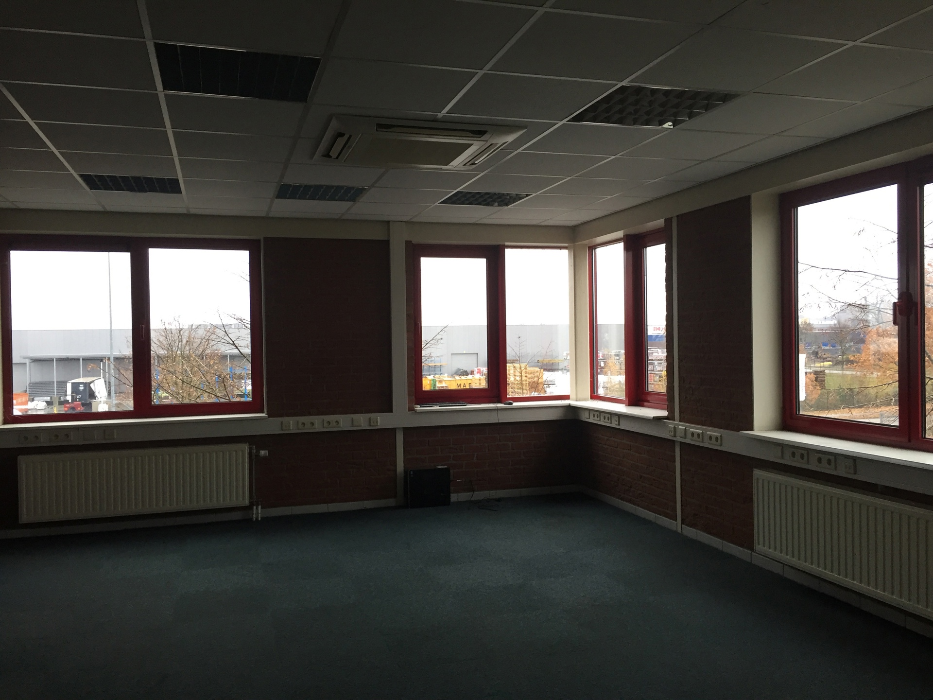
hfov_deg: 61.7
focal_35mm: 29
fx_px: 782
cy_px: 350
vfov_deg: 48.2
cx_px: 466
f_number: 2.2
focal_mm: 4.15
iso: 64
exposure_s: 1/33
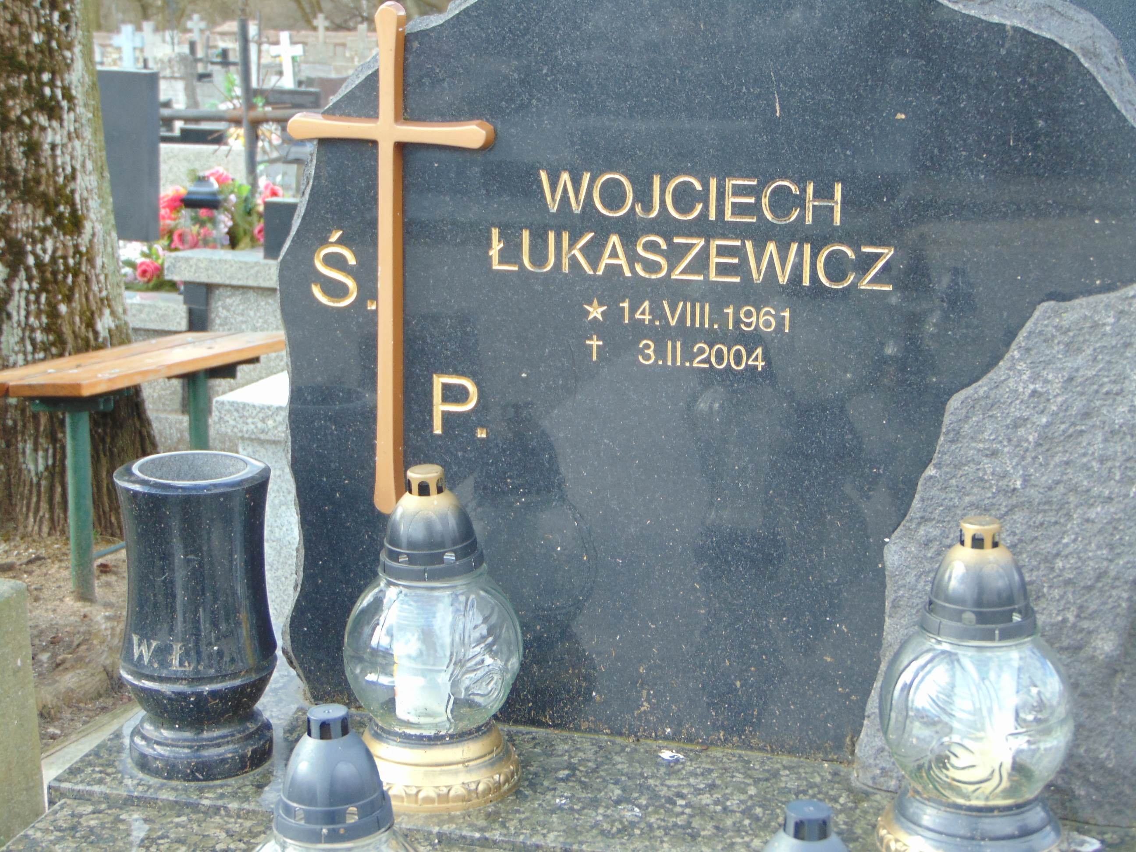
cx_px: 568
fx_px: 2330
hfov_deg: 27.4
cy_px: 426
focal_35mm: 71
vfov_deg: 20.7
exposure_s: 1/80
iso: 80
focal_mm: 12.8
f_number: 3.7
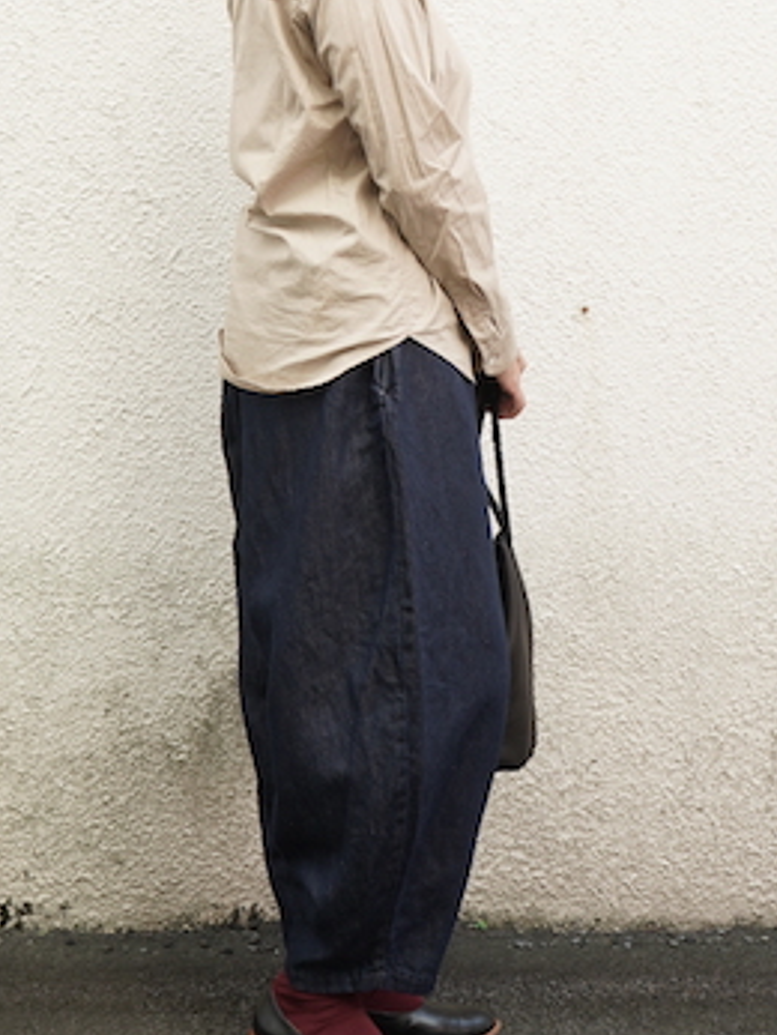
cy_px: 132
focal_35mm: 64
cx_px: 457
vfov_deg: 29.2
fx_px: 1913
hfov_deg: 22.9
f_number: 4
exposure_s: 1/500
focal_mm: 32
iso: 500
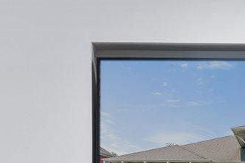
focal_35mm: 237
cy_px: 370
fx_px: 1614
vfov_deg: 5.6
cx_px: 281
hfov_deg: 8.6
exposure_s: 5
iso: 400
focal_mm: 39
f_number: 8
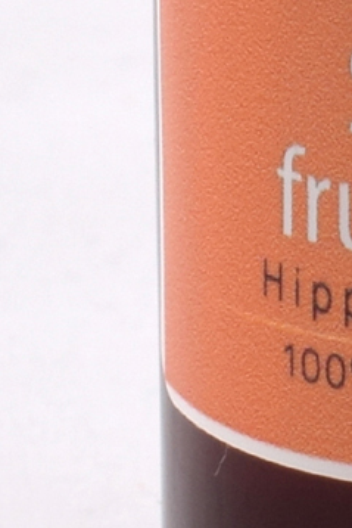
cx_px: 557
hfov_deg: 5.1
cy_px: -275
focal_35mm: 267
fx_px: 3912
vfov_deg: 7.6
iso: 100
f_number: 9
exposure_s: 1/100
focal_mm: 40
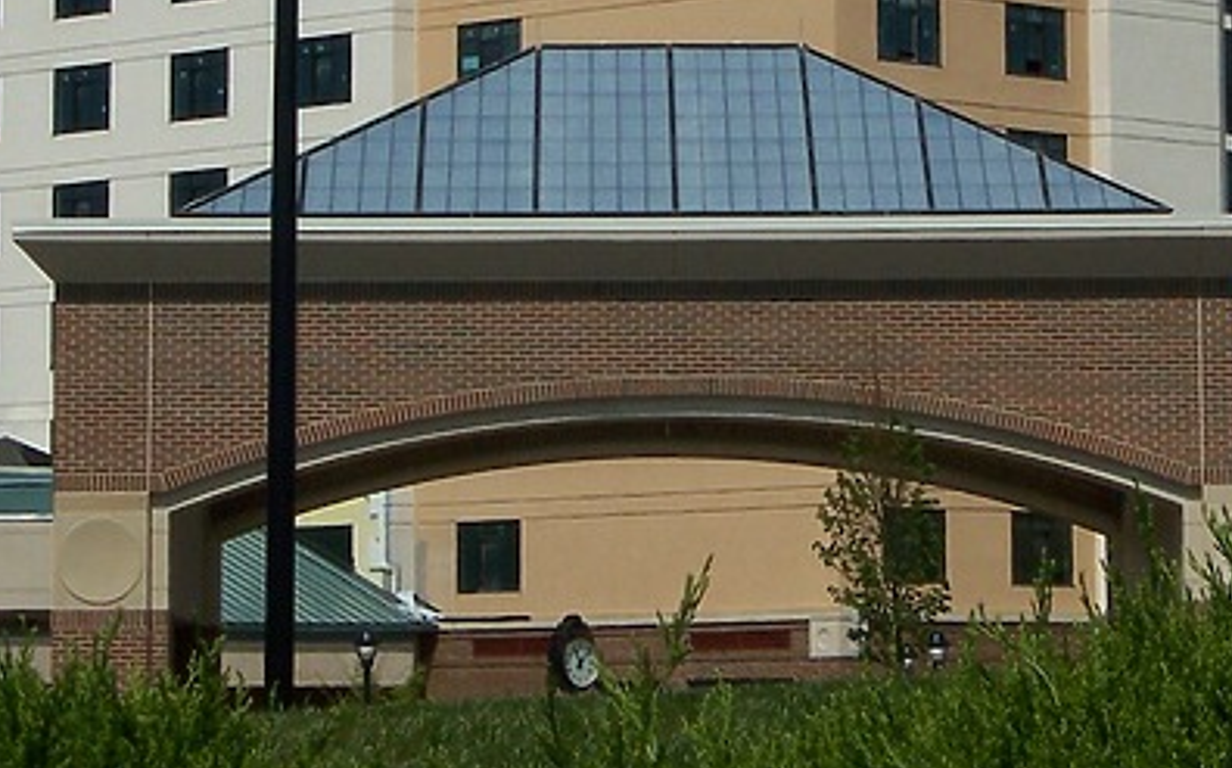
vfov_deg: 7.1
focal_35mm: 183
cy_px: -103
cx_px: 927
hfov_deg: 11.4
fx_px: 6141
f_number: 6.7
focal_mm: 16
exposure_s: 1/1000
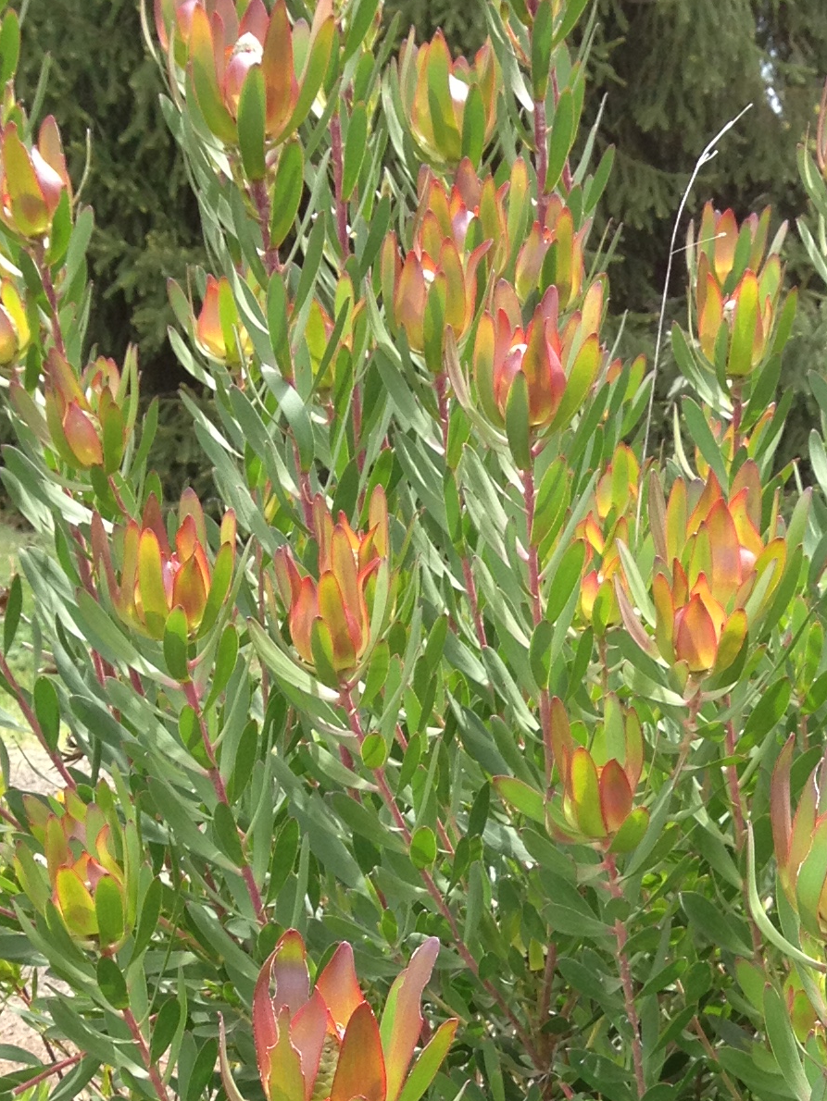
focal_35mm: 96
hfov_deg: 15.1
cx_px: 823
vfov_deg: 19.4
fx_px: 3057
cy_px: 1275
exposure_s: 1/208
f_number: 2.4
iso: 50
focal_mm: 4.28
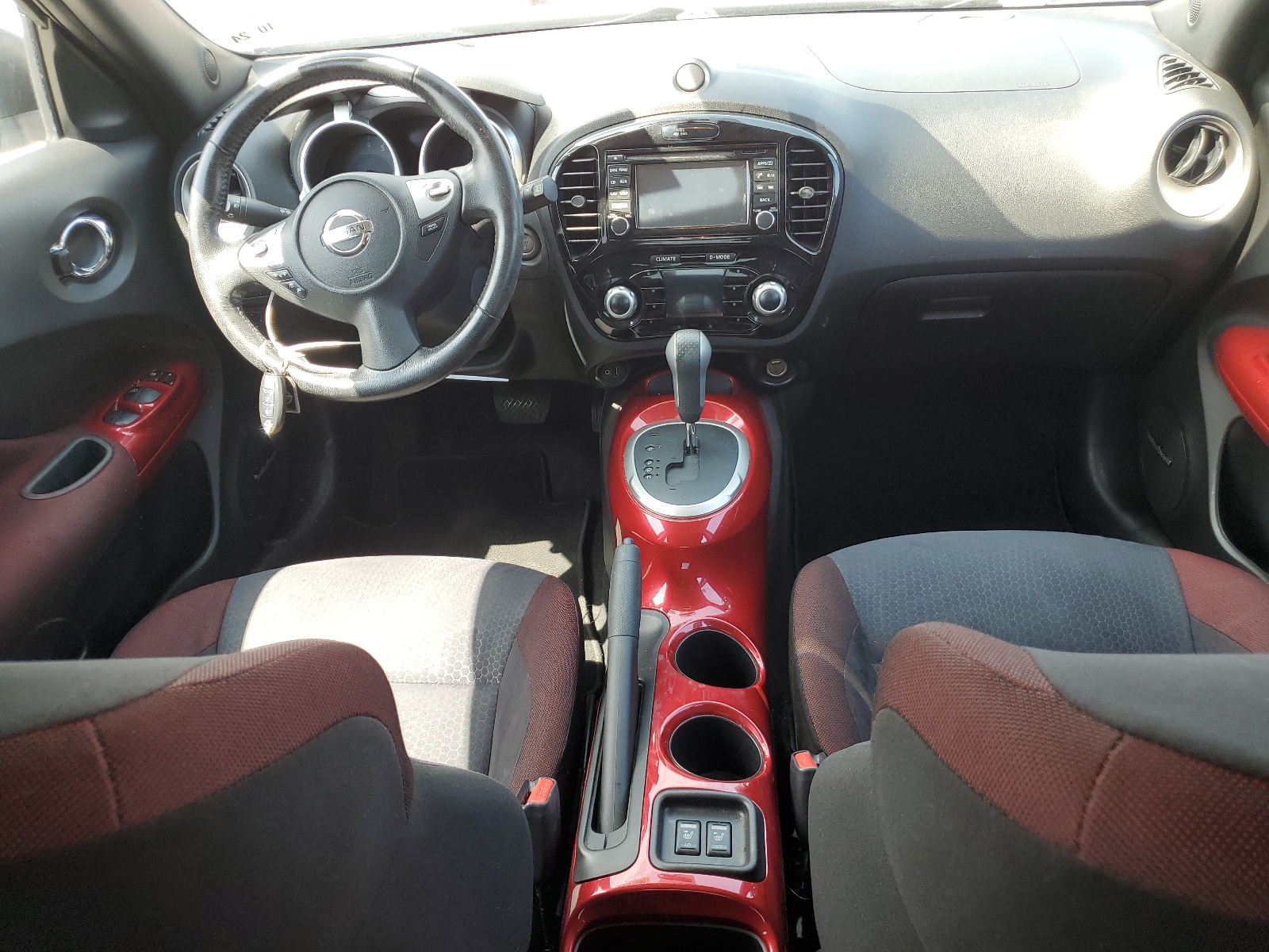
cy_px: 476
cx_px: 634
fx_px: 953
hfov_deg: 67.3
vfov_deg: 53.1
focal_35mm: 26
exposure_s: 1/167
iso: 50
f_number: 1.5
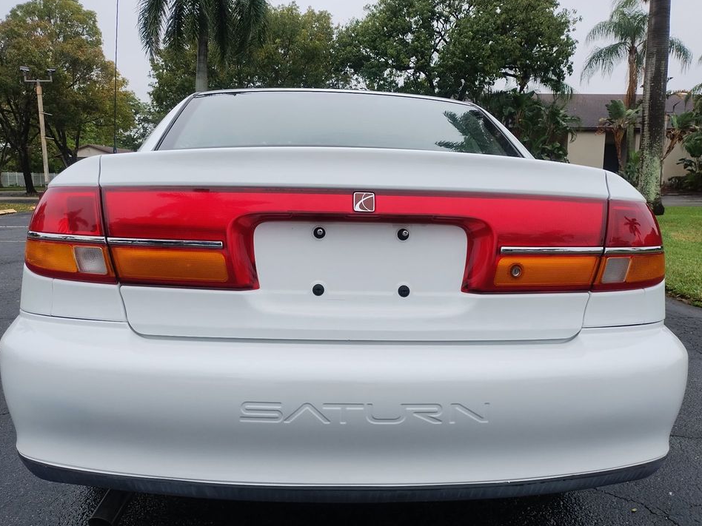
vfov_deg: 51.3
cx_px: 339
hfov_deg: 65.3
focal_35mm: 27
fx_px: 548
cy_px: 254
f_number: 1.7
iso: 100
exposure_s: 1/1340
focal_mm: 4.71
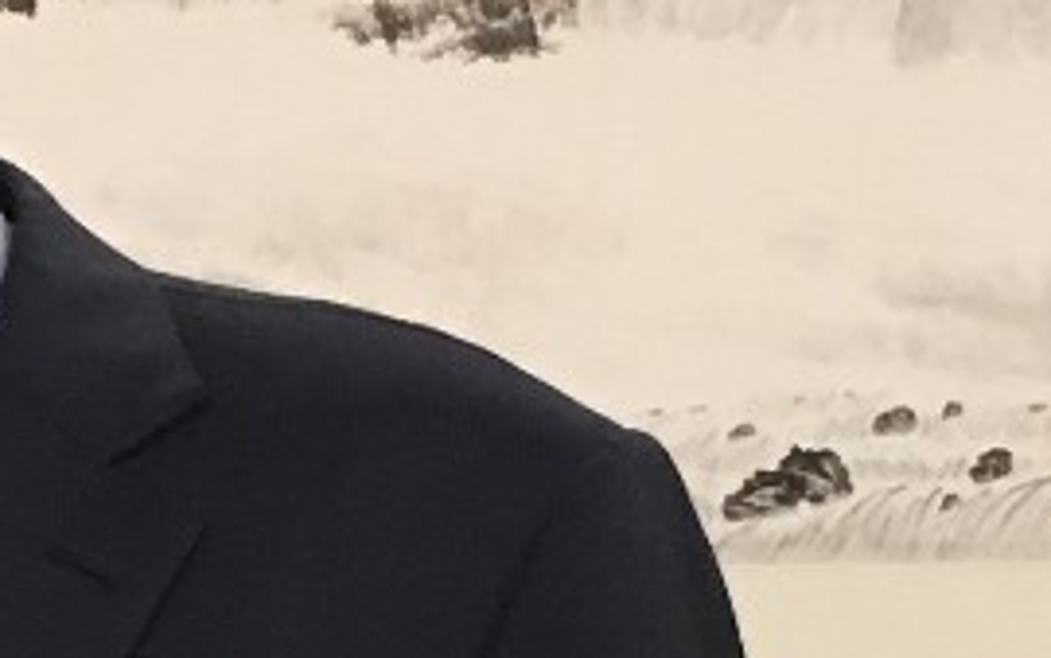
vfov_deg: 7.1
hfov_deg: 11.4
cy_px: 1055
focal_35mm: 182
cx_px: 47
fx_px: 5215
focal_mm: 4.15
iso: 100
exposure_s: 1/17
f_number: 2.2
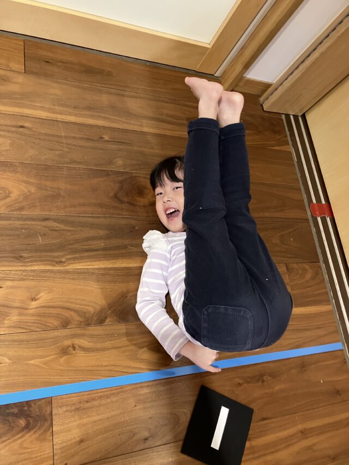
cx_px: 174
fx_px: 376
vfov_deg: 63.4
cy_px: 232
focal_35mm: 28
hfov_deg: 49.8
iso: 160
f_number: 1.8
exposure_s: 1/50
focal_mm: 3.99
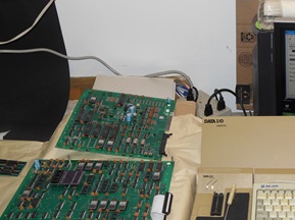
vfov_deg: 24.7
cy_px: 136
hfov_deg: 32.3
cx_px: 213
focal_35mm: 59
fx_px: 502
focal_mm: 6.8
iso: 200
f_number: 3.6
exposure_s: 1/30
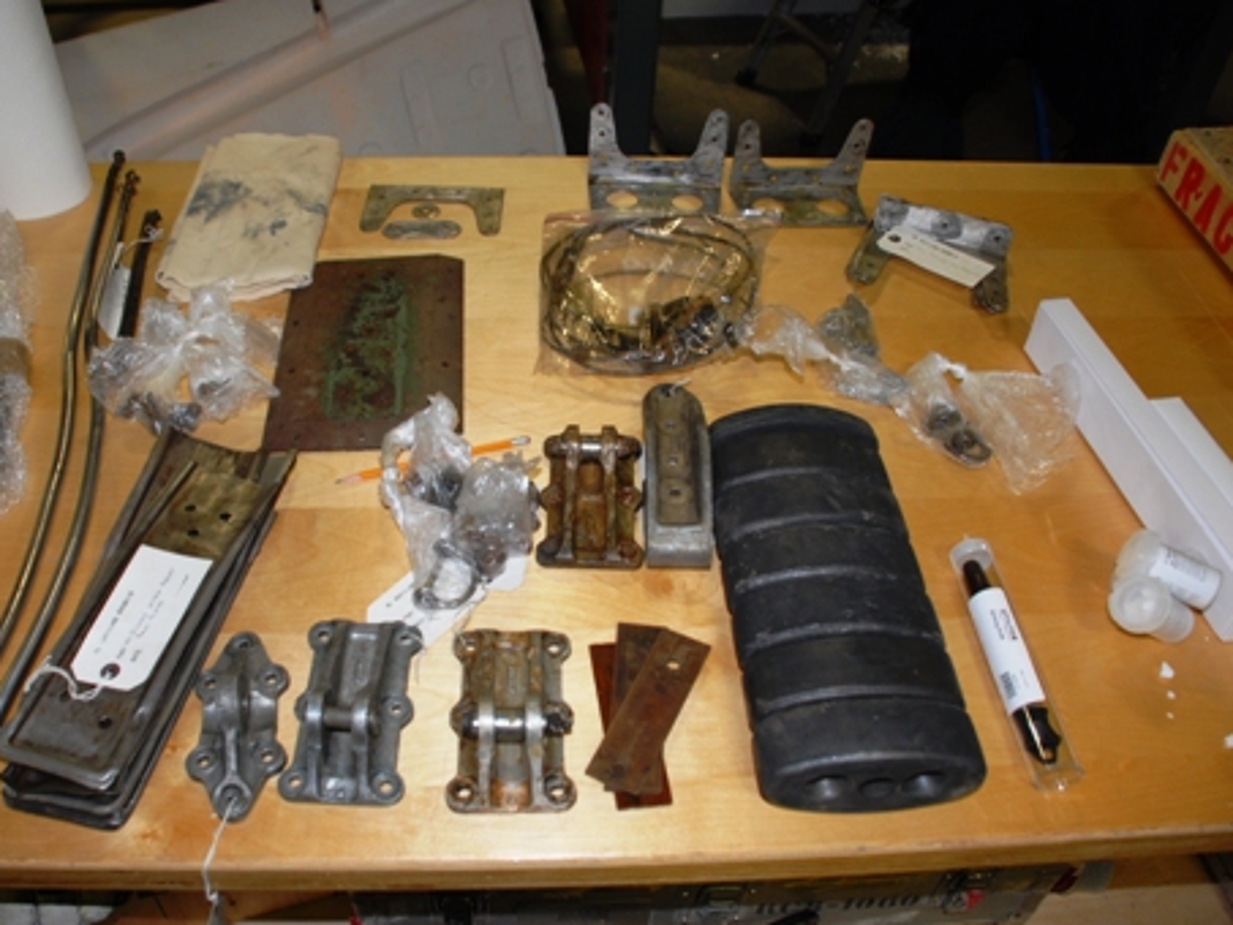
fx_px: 1069
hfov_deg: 59.8
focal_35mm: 30
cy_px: 473
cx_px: 546
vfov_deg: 46.8
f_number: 4
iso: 200
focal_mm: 18
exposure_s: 1/60
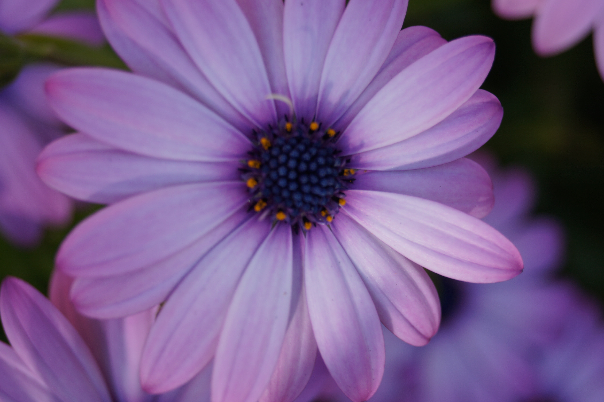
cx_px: 302
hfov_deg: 24.6
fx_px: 1383
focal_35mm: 82
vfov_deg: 16.5
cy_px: 201
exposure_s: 1/160
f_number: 5.6
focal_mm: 55
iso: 100
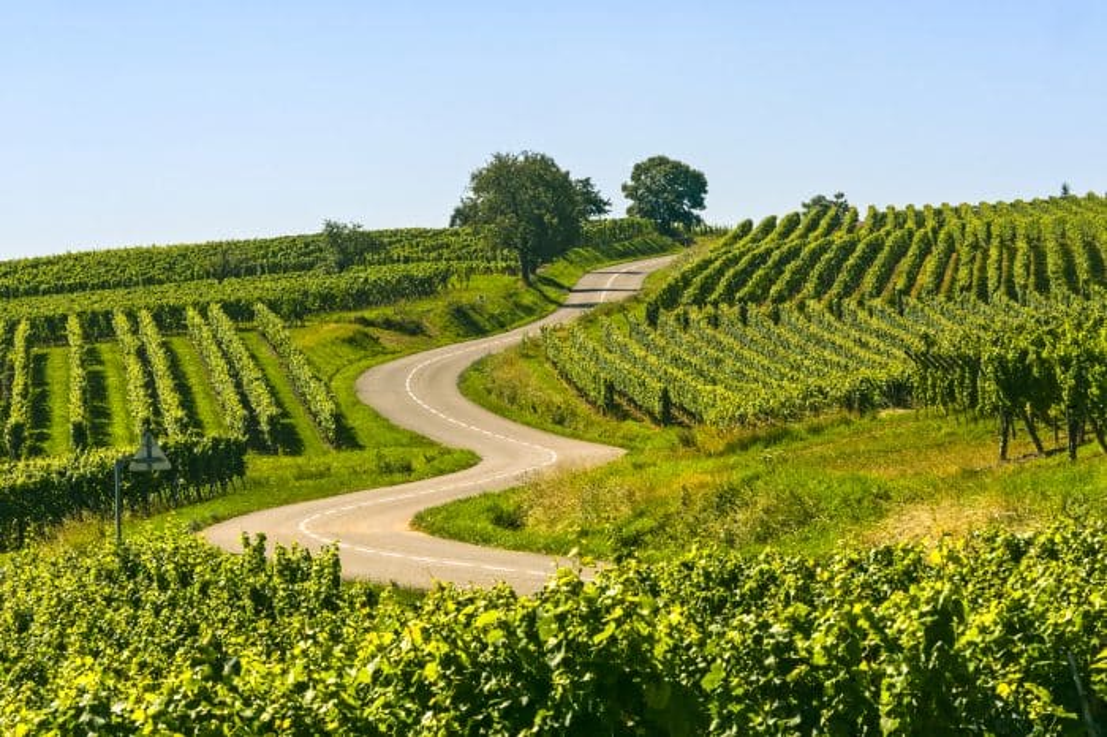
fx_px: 5686
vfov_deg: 7.4
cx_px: 554
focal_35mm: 185
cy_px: 368
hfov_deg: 11.1
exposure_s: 1/100
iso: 500
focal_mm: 185
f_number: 29
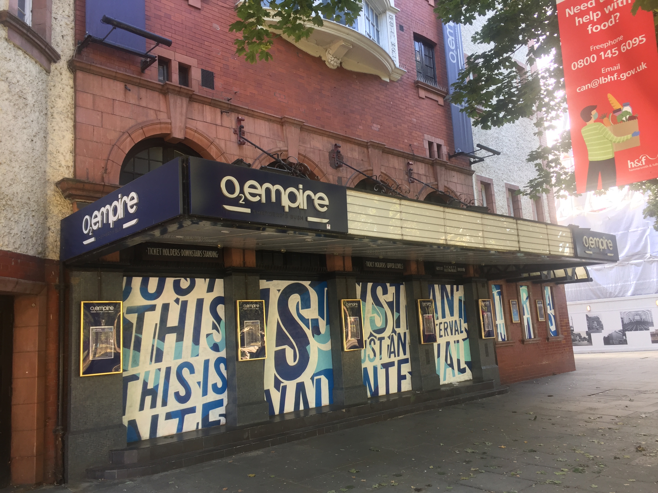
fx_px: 551
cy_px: 246
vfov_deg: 48.2
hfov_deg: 61.7
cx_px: 329
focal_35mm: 29
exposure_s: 1/50
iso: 32
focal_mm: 4.15
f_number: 2.2
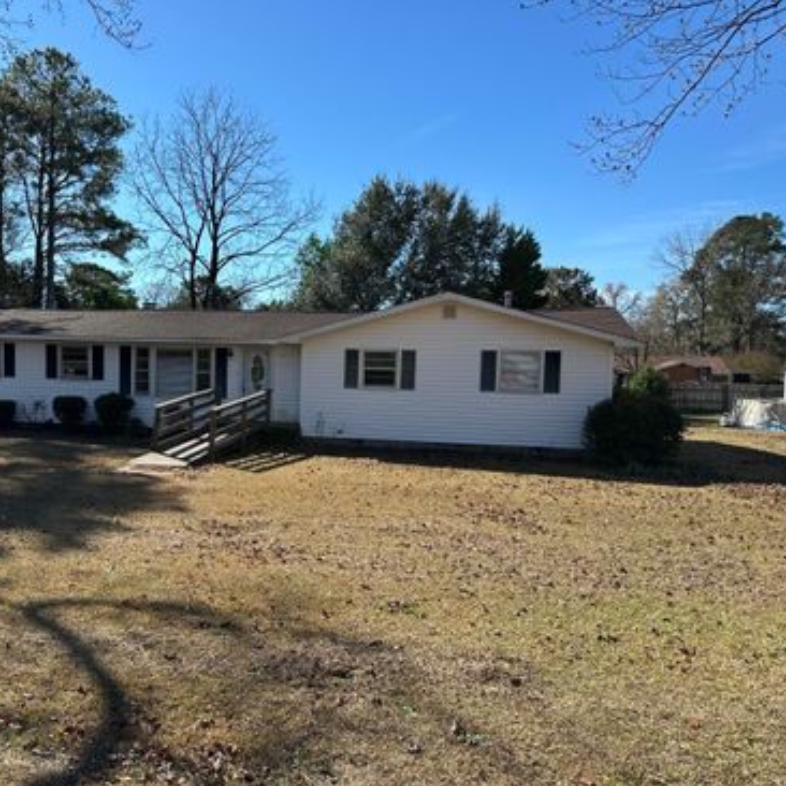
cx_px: 307
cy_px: 396
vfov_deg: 55.6
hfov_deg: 55.1
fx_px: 745
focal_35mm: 29
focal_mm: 6.86
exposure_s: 1/3058
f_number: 1.78
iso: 80
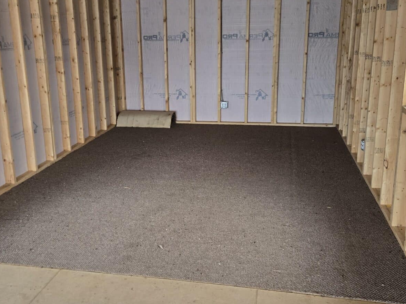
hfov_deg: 46.8
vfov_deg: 35.9
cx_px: 190
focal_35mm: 40
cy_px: 139
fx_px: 469
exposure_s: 1/180
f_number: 1.8
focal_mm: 5.4
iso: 200
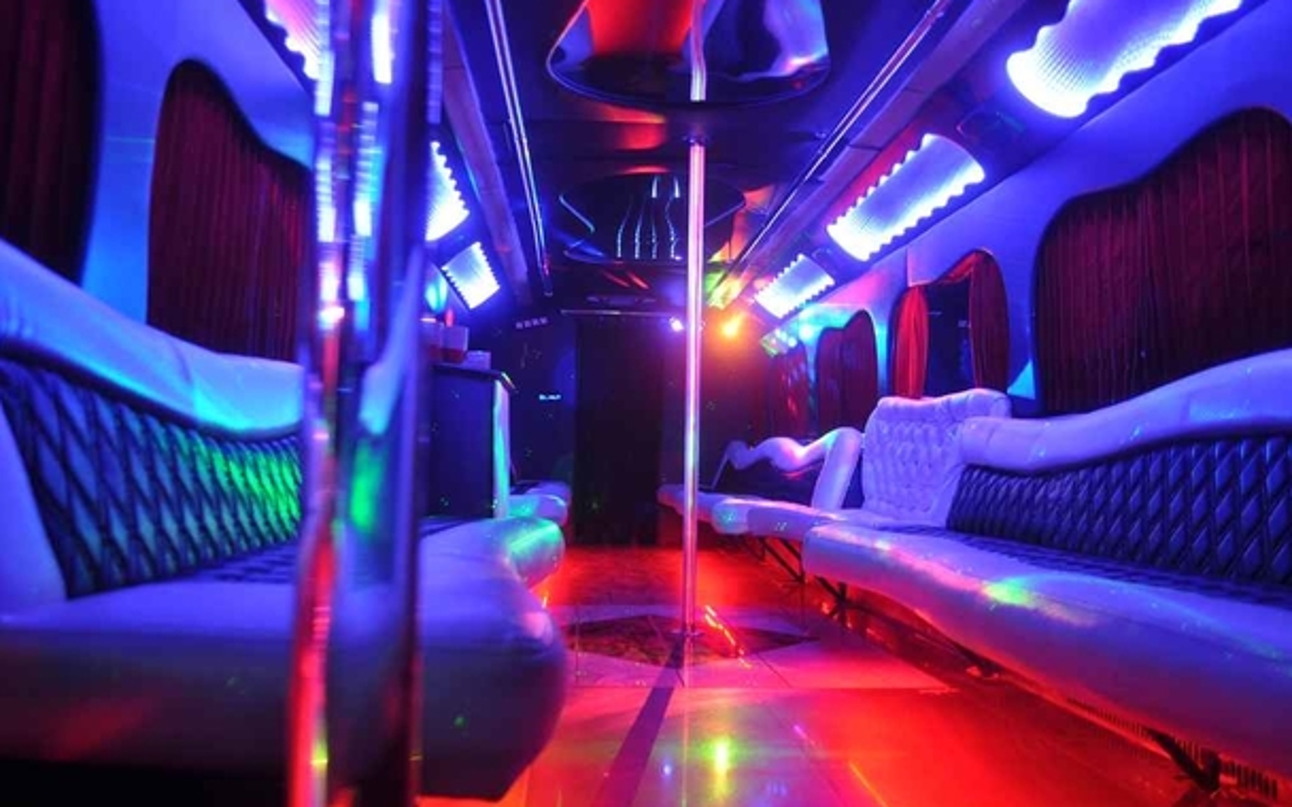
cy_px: 415
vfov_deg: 44.5
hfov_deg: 66.5
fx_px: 986
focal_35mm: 28
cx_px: 656
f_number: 3.5
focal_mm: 18
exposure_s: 1/1.25
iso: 250
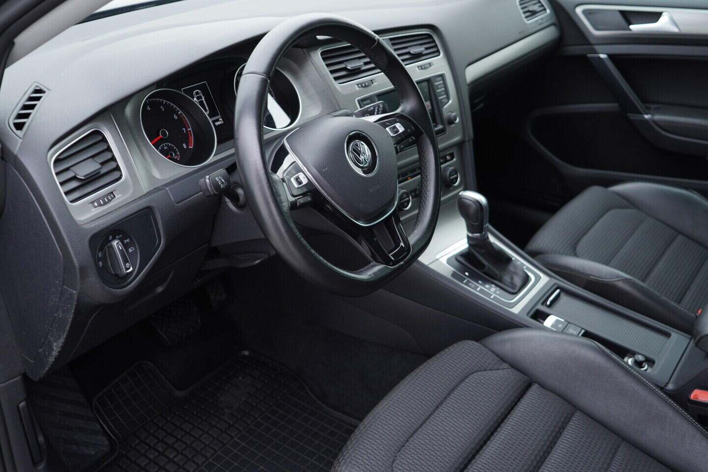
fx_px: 708
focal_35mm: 36
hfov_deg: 53.1
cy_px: 236
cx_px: 354
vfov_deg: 36.9
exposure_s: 1/40
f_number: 2.8
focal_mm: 24
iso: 200
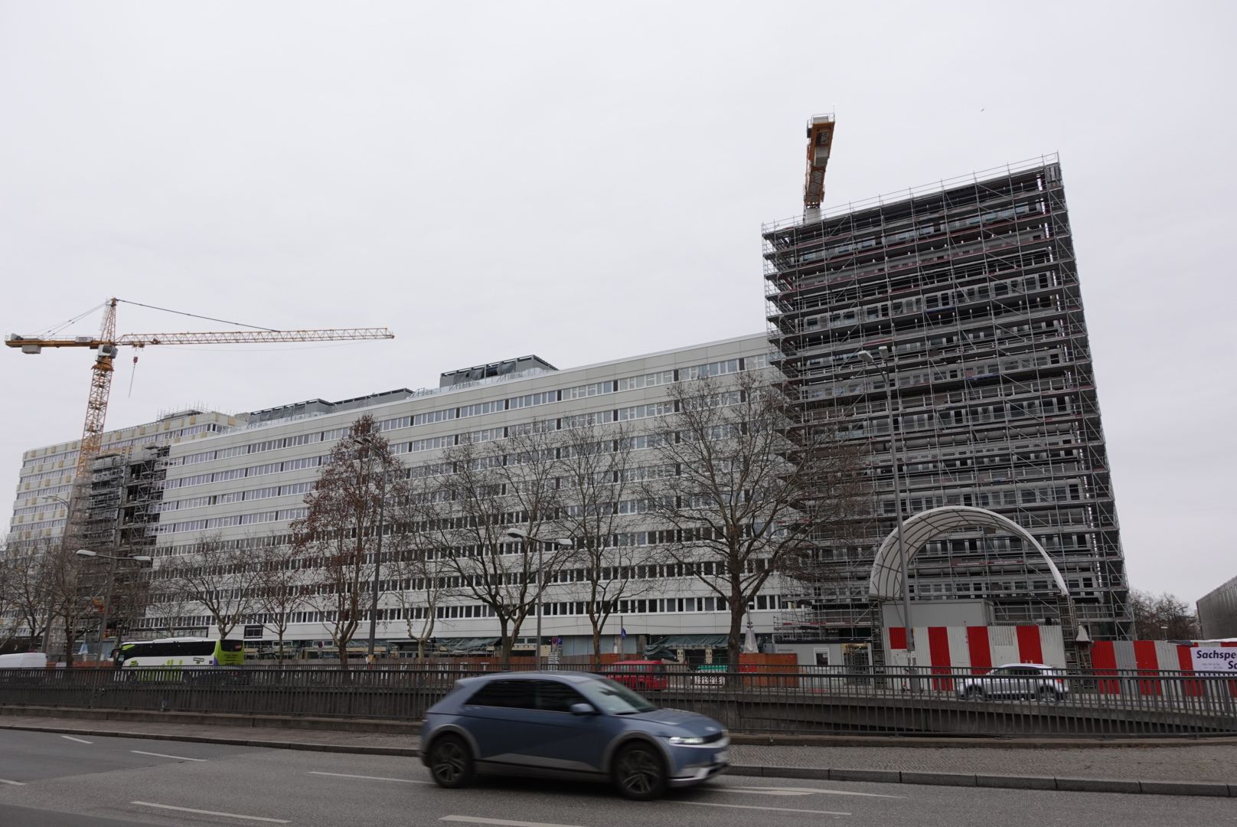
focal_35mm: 24
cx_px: 618
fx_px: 825
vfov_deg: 53.2
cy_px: 414
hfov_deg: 73.7
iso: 125
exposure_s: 1/80
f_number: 4
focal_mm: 8.8
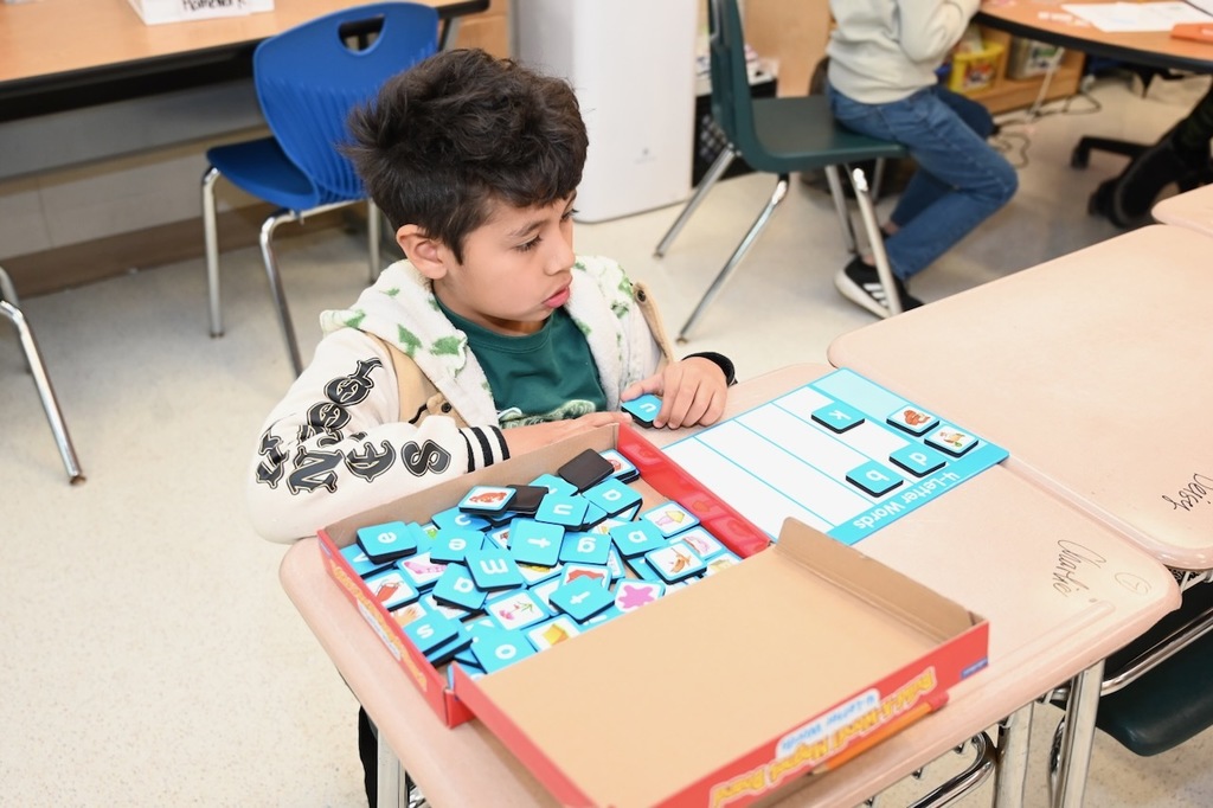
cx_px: 606
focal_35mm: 36
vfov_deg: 36.8
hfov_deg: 53.1
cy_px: 404
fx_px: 1213
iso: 2000
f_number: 4
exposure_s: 1/160
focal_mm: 36
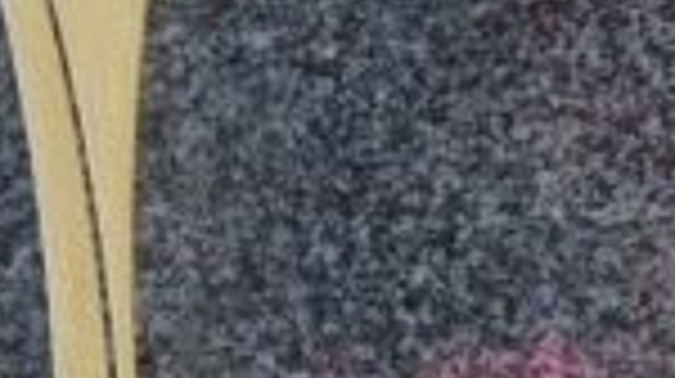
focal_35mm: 471
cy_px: 1022
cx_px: 940
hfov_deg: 4.6
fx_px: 8421
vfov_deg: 2.5
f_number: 4
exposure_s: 1/160
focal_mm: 14.4
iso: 100
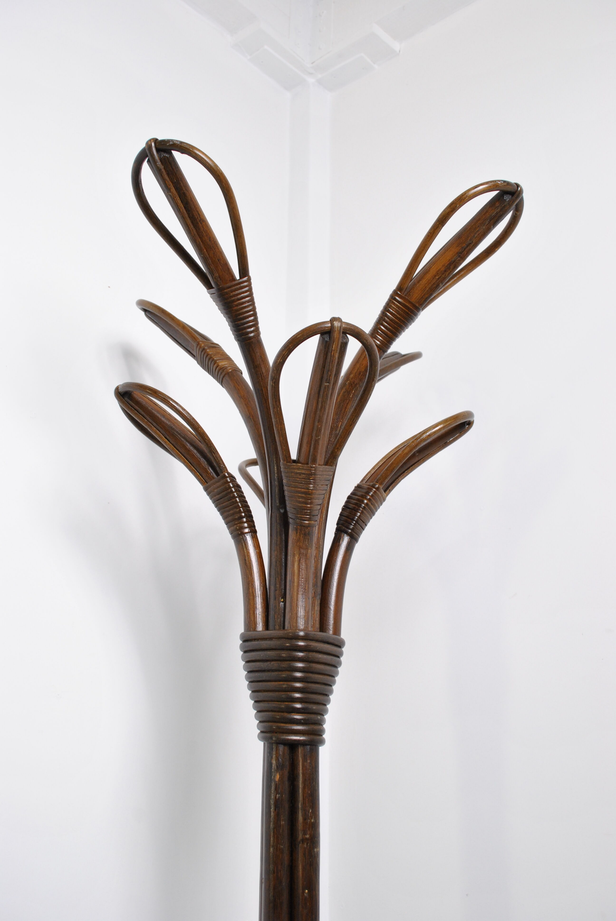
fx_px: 845
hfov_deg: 40.1
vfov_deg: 57.2
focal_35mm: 33
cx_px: 308
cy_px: 460
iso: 450
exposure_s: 1/30
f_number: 6.3
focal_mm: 22
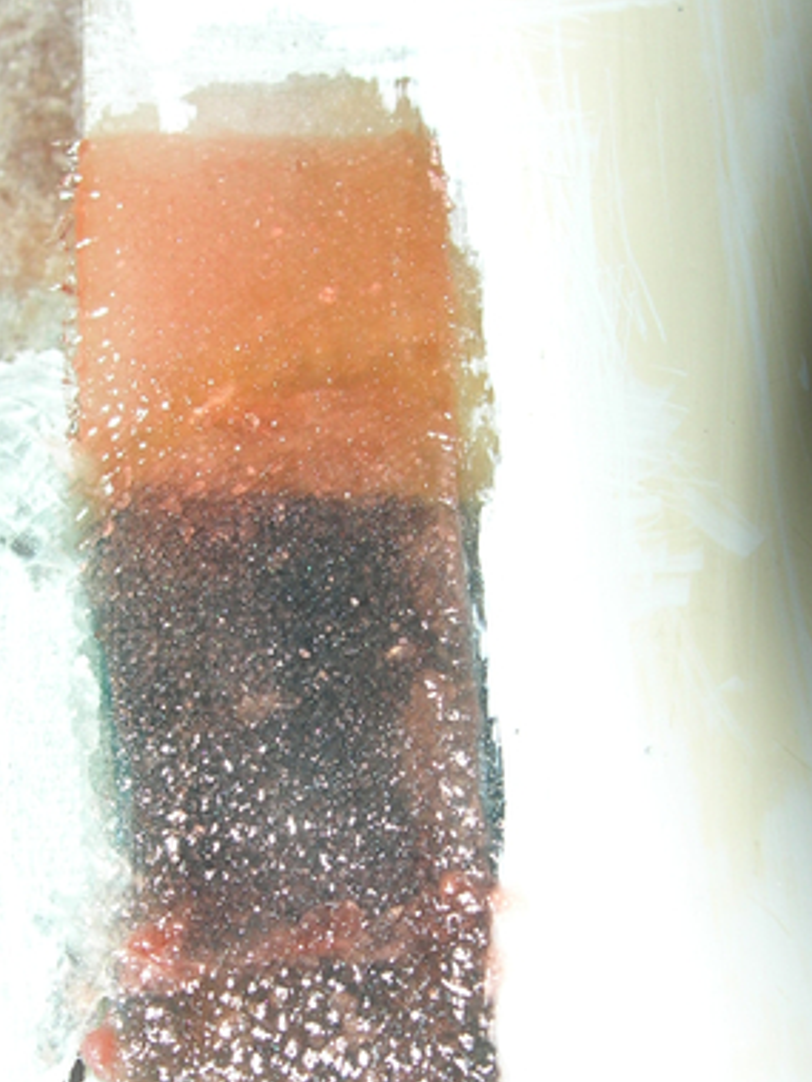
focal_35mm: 64
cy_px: 709
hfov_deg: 22.9
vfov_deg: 30.1
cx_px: 322
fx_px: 2002
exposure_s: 1/60.1
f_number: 4.8
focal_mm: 7.8
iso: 64
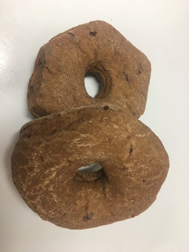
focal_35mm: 29
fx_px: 211
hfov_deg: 48.2
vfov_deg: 61.7
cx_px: 94
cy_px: 126
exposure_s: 1/17
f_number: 2.2
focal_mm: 4.15
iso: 40
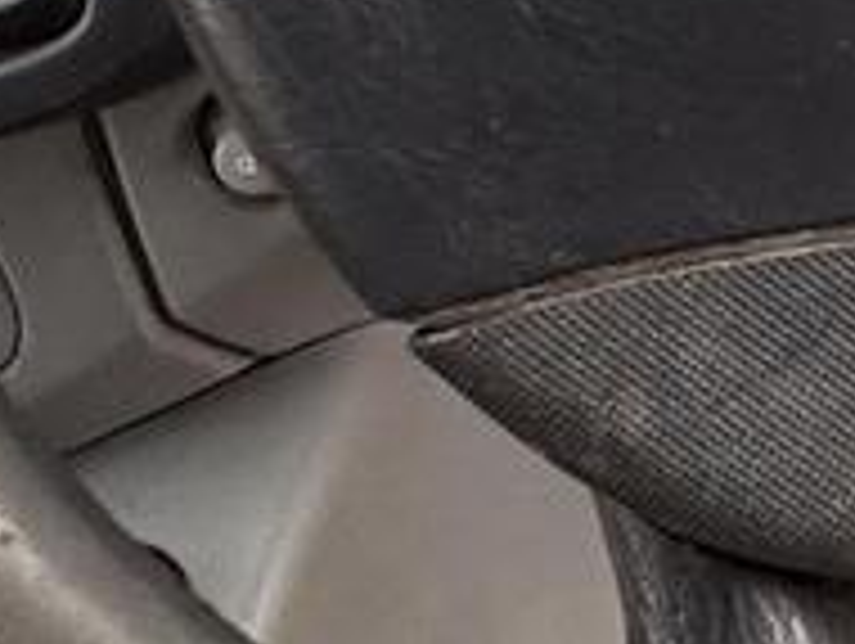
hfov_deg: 22.9
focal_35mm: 66
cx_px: 1336
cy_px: -428
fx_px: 1632
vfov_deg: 18.6
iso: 100
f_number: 2.2
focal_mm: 2.22
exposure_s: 1/140
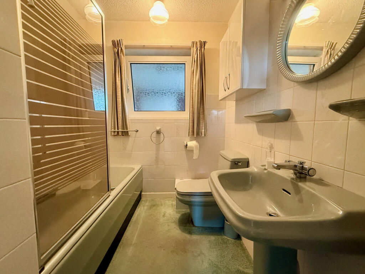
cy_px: 137
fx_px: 148
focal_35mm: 14
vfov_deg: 85.7
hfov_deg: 102.1
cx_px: 182
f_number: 2.2
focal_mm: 2.22
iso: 640
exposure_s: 1/50
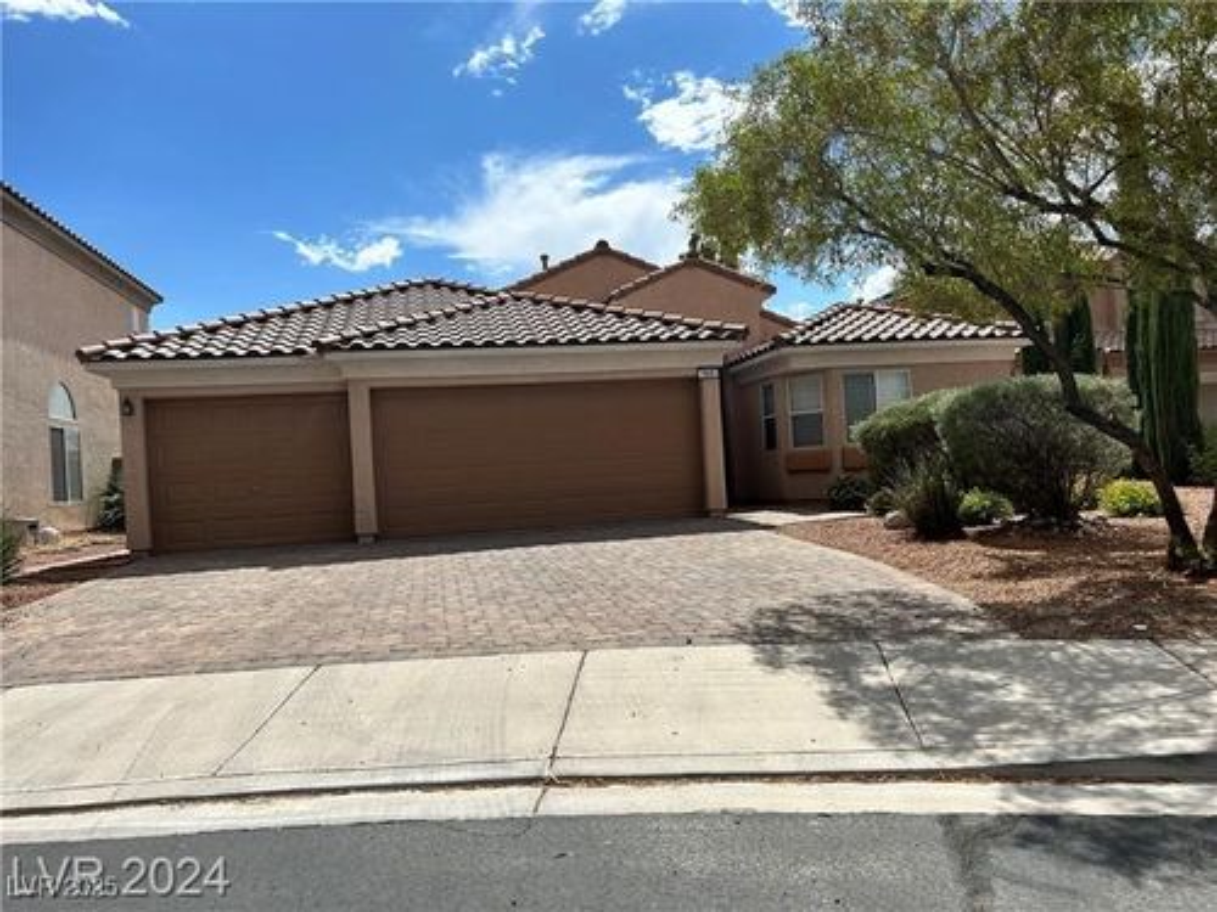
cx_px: 608
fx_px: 914
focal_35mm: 26
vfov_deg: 53.1
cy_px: 456
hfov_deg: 67.3
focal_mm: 5.7
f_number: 1.5
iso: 50
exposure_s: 1/6993
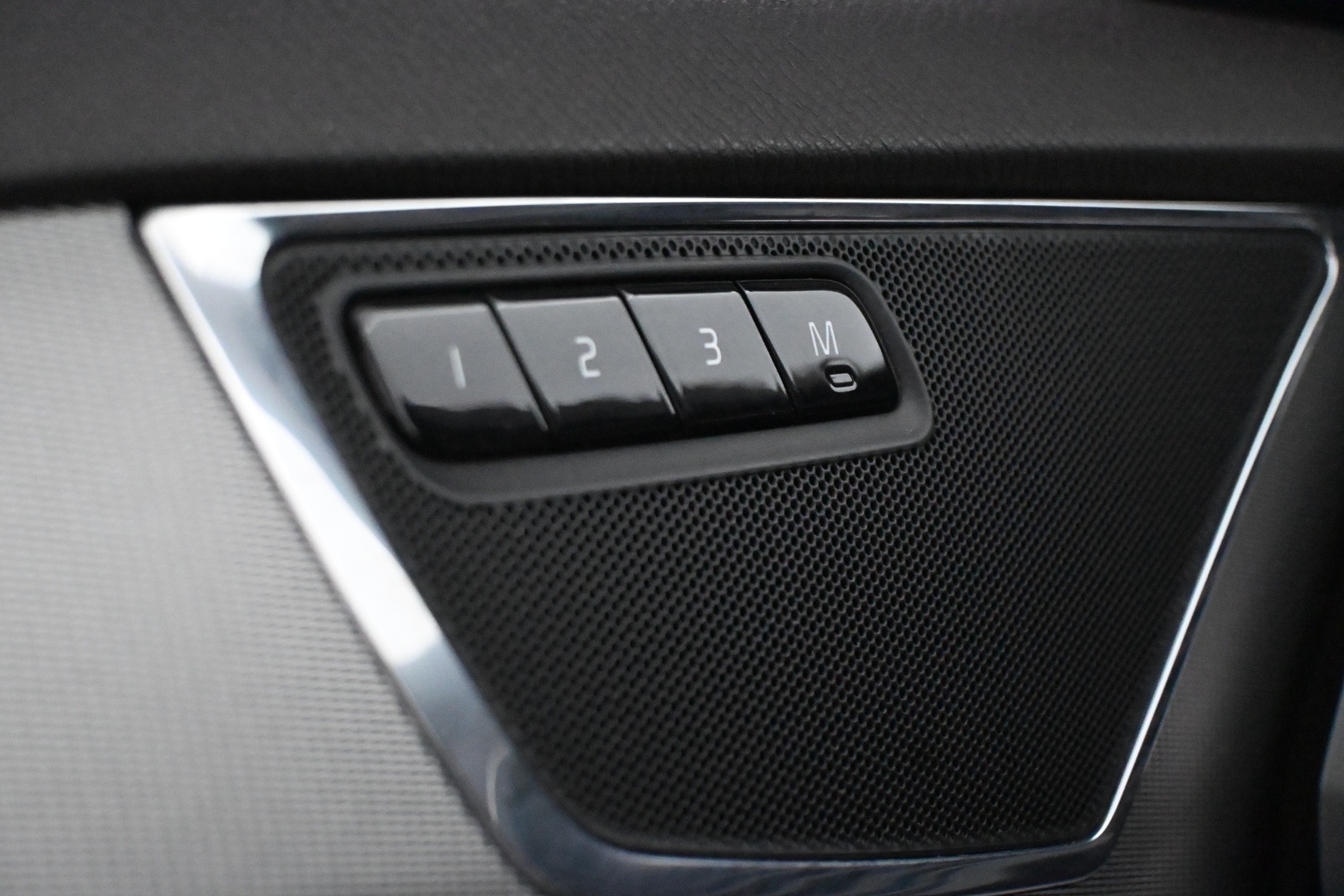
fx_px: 2128
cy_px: 448
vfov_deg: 23.8
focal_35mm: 57
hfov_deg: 35.1
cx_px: 672
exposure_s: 1/80
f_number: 5.6
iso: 12800
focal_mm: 38
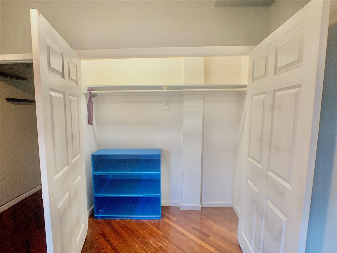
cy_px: 126
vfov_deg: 53.1
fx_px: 253
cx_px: 168
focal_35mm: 26
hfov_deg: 67.3
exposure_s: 1/60
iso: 250
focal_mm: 4.25
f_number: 1.8
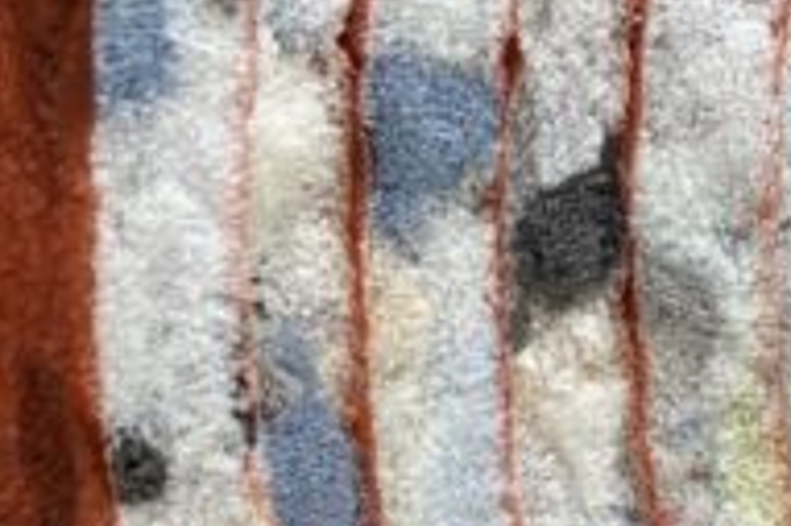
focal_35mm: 218
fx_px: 4786
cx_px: 588
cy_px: 1180
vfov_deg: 6.1
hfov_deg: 9.4
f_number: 2
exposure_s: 1/100
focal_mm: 6
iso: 100
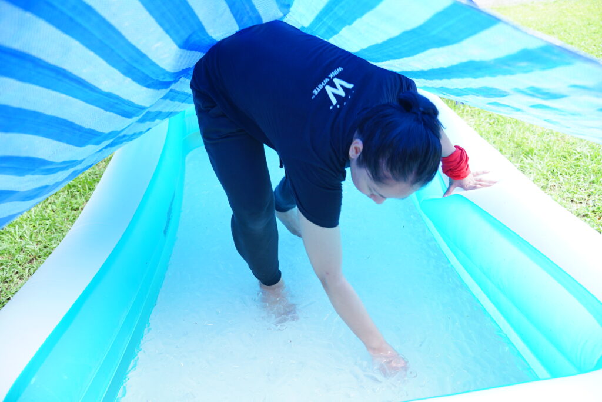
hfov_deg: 65.5
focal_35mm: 28
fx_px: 468
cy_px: 201
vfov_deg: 46.4
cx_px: 301
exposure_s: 1/80
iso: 200
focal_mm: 28
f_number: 4.5
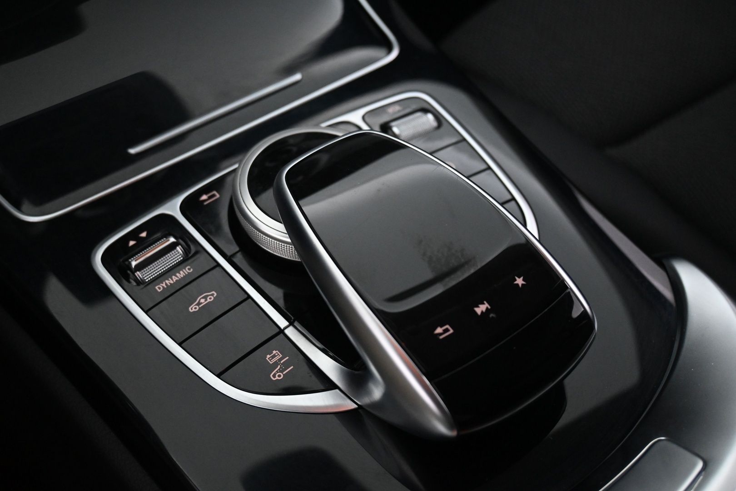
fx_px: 797
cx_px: 368
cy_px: 246
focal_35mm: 39
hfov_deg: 49.6
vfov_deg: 34.2
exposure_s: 1/60
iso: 2800
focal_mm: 26
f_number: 4.5
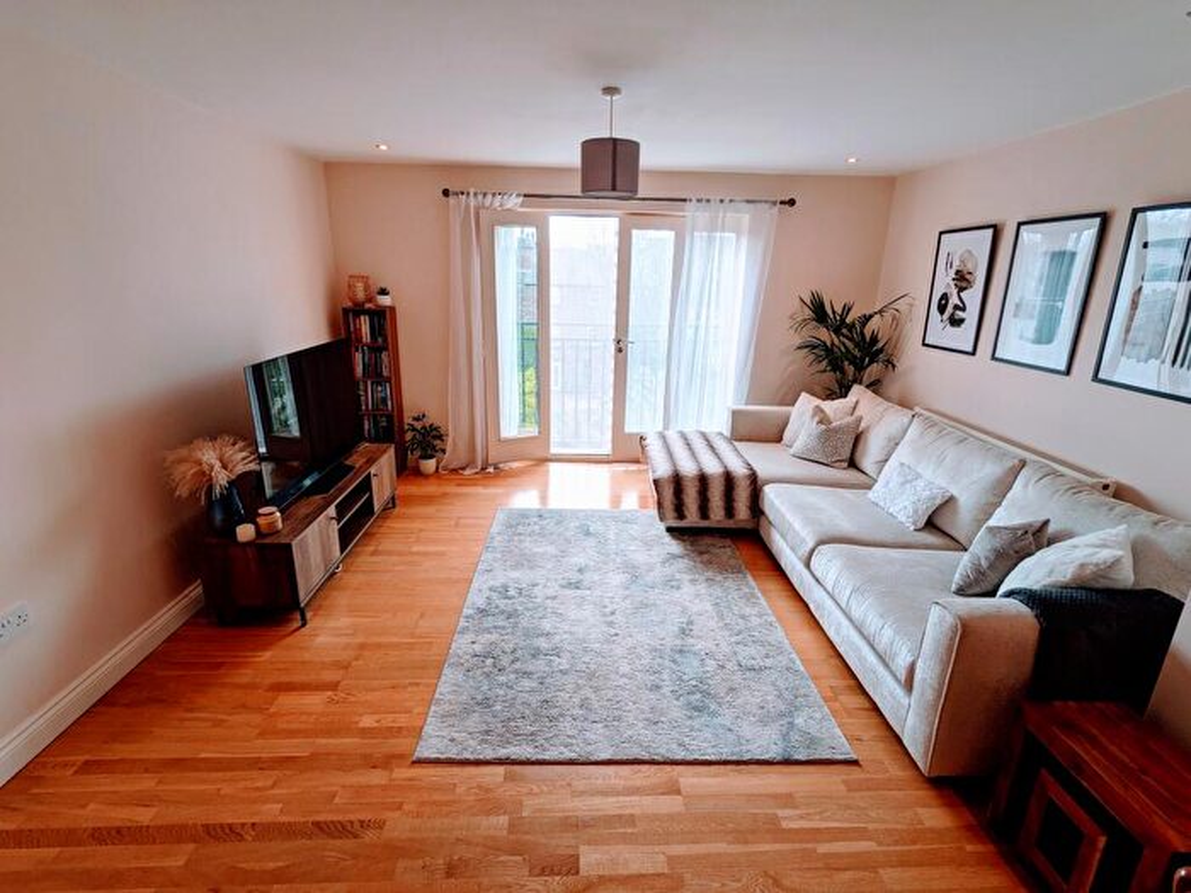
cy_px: 446
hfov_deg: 94.5
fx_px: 550
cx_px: 596
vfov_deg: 78.1
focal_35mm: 16
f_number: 2.2
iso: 31
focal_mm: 2.22
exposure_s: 1/102
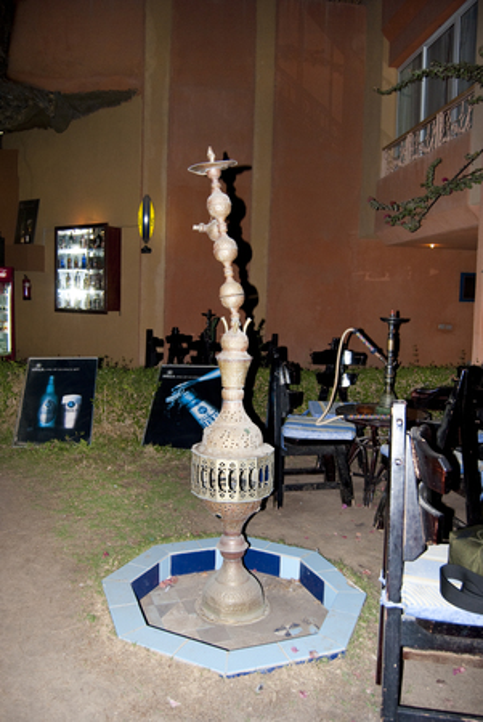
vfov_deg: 67.3
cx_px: 242
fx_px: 542
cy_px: 361
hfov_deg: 48.0
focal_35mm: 27
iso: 100
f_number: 4
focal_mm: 18
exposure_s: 1/100
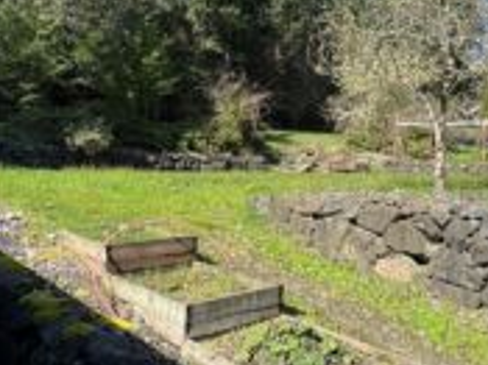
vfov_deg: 44.1
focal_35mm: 32
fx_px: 451
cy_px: 181
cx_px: 301
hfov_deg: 56.3
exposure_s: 1/756
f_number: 2.2
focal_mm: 2.22
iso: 40
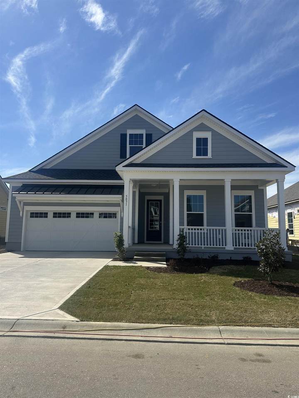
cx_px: 150
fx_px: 276
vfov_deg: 71.6
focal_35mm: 24
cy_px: 199
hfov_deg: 56.8
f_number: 1.78
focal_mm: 6.86
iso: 80
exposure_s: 1/5848
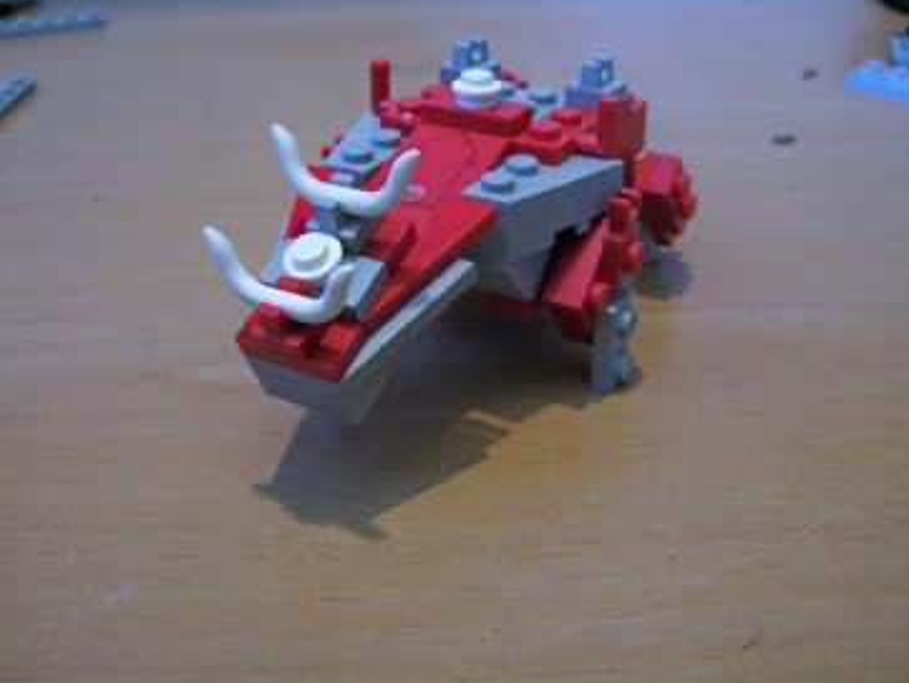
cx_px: 421
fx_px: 1077
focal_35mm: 41
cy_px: 318
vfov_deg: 35.1
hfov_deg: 45.7
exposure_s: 1/8
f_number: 2.7
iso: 160
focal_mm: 6
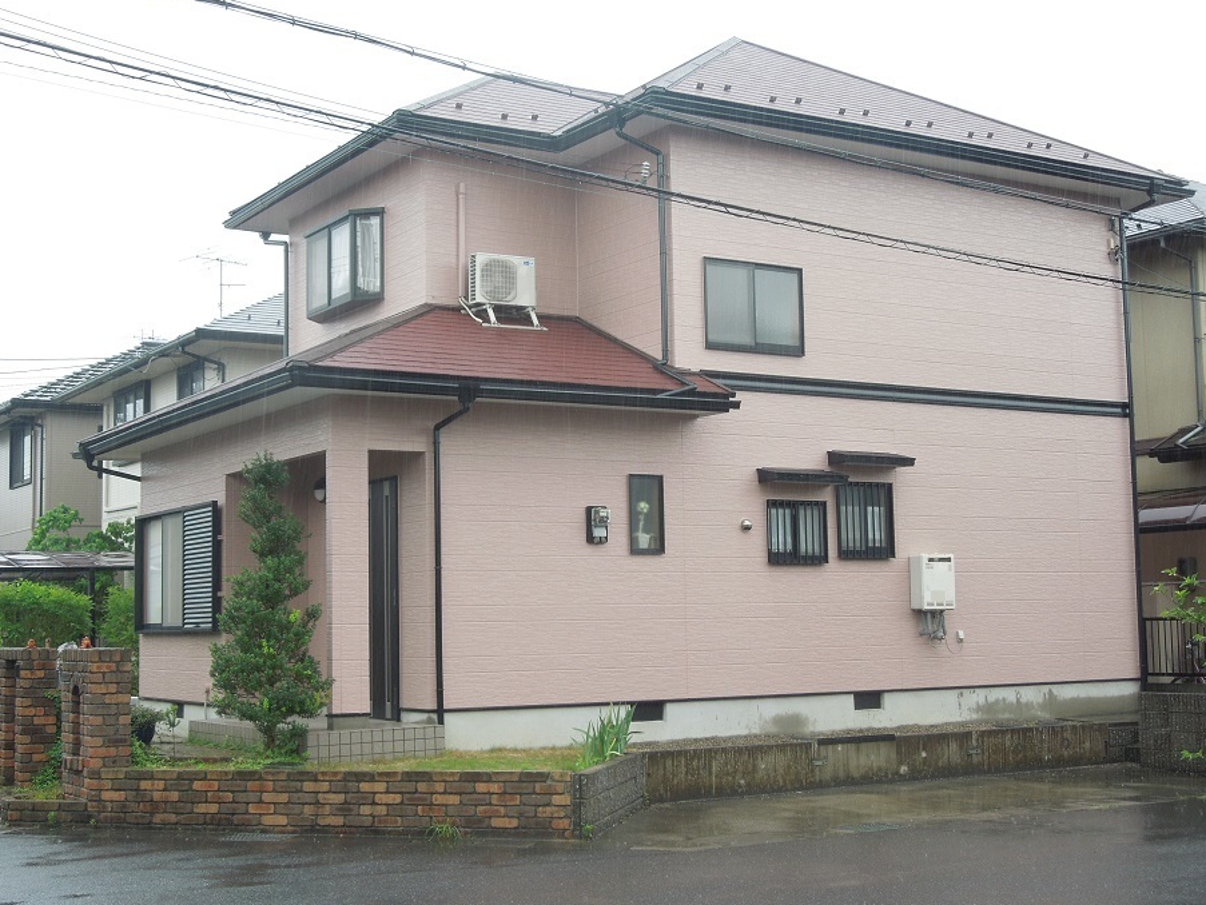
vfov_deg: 29.7
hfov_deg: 38.9
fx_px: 1708
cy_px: 452
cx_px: 592
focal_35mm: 49
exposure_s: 1/50
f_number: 4
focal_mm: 8.7
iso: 140
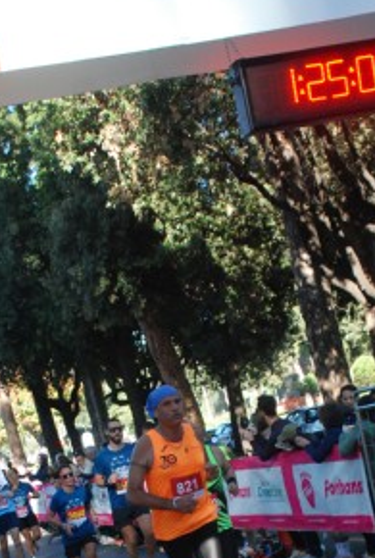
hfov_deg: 15.8
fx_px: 1351
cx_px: 226
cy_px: 548
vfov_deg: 22.5
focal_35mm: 87
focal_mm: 28
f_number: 4
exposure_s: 1/640
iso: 1000
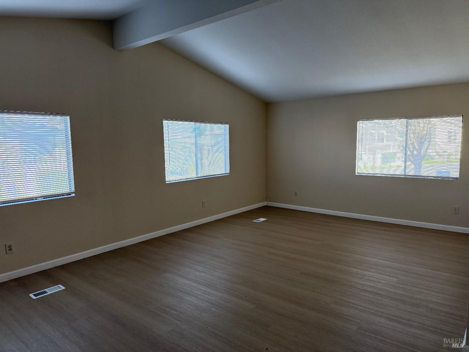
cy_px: 176
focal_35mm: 24
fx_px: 325
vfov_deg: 56.8
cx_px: 234
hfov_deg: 71.6
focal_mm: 6.76
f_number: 1.78
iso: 200
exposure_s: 1/176
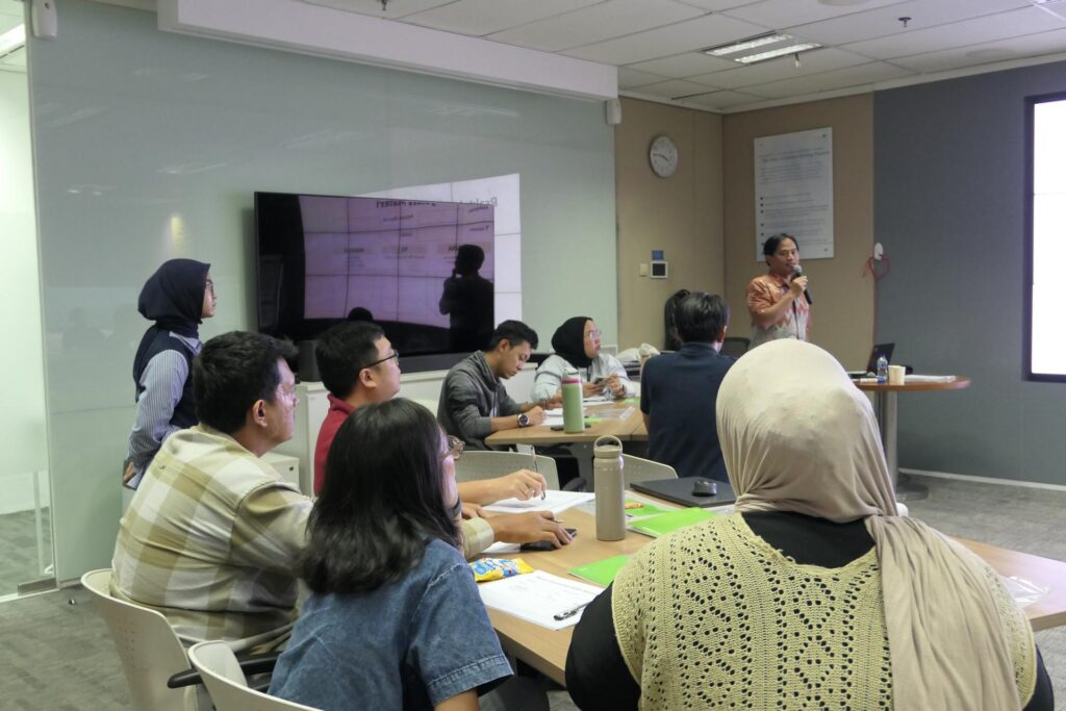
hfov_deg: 54.4
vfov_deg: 37.9
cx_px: 533
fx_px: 1036
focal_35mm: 35
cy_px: 356
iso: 1250
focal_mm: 12.8
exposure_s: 1/80
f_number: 2.8
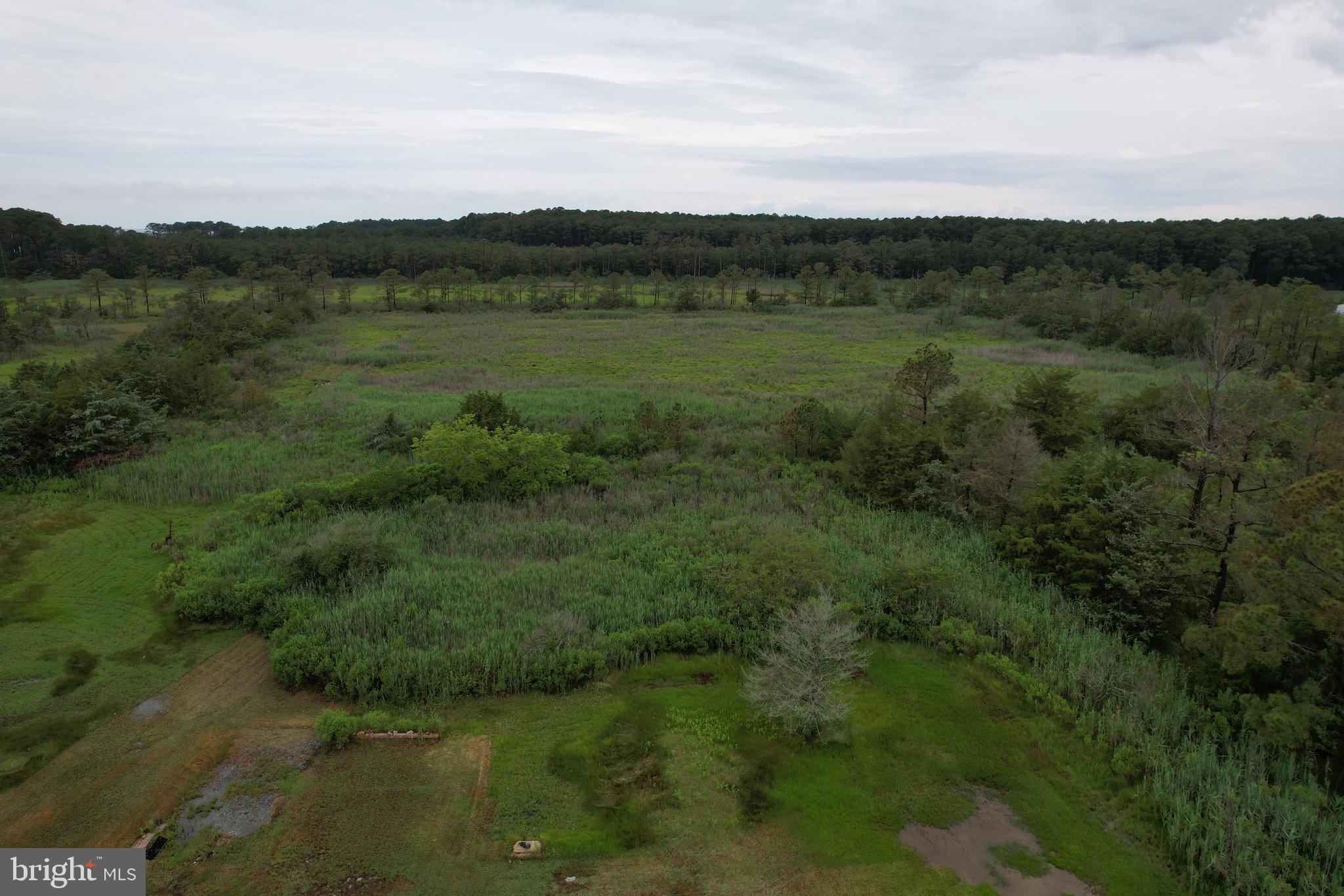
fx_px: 821
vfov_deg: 57.2
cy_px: 448
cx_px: 672
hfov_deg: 78.6
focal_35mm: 22
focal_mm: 8.38
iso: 110
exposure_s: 1/1500
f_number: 2.8
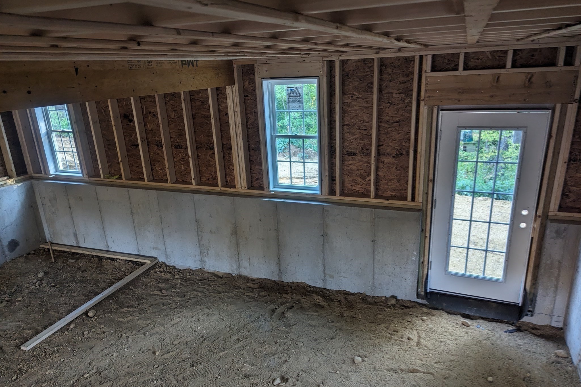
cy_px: 204
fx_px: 403
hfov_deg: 71.5
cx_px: 291
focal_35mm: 25
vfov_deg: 51.3
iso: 283
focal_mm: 6.81
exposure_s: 1/72.8
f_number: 1.85
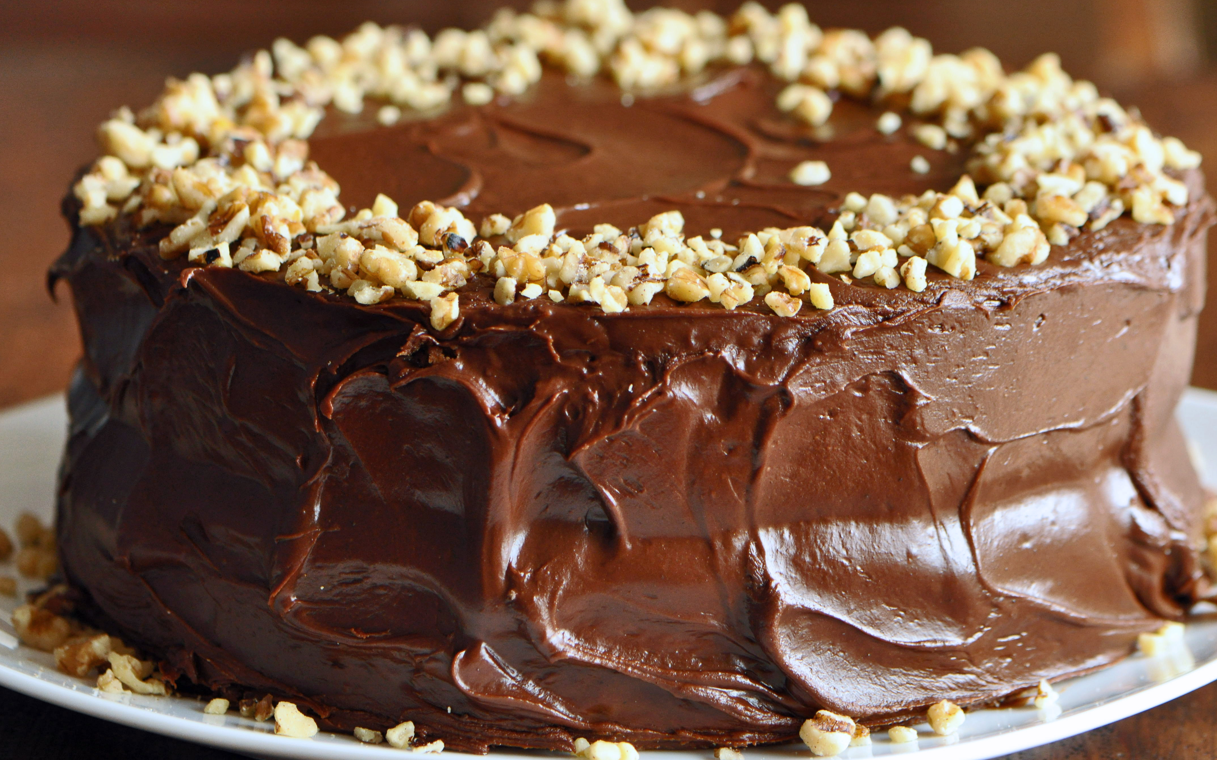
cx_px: 609
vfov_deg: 8.2
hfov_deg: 13.0
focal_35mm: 161
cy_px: 387
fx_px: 5324
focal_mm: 105
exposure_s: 1/125
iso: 800
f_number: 3
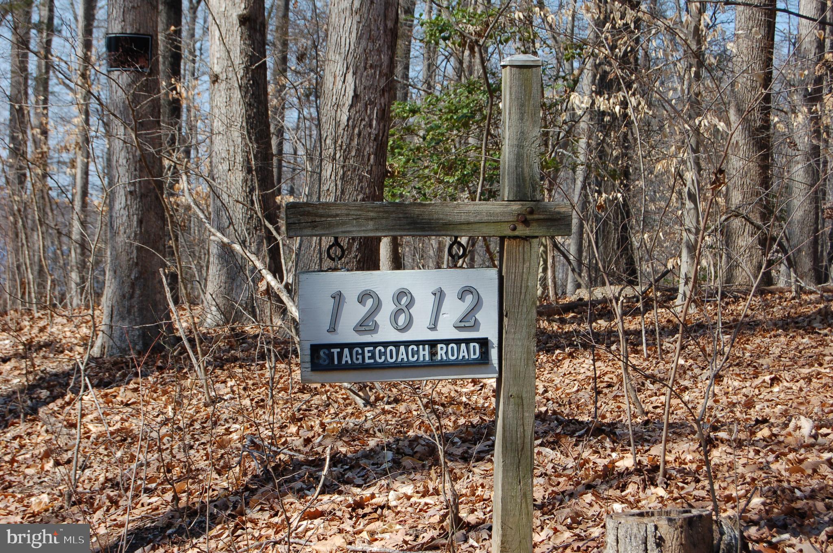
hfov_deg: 24.6
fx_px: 1907
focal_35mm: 82
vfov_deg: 16.5
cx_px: 416
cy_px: 276
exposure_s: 1/250
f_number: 8
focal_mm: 55
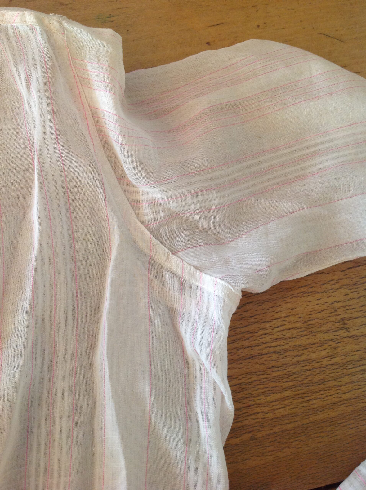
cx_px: 183
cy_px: 245
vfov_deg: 52.7
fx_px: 495
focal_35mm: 35
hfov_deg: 40.6
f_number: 2.4
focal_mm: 4.28
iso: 125
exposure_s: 1/15
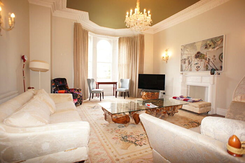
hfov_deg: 73.8
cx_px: 122
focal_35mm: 24
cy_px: 82
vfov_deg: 53.1
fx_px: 163
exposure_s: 1/60
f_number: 3.2
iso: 200
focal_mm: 16
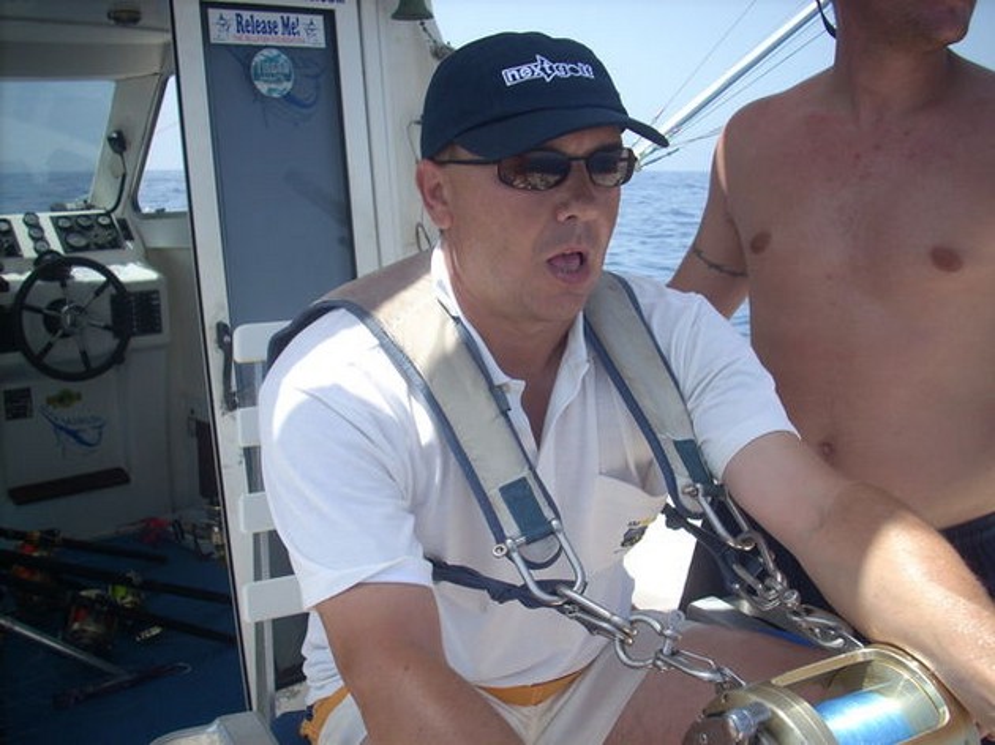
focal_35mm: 37
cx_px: 498
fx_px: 1063
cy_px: 372
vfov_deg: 38.6
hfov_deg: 50.2
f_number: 5.6
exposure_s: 1/155
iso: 64
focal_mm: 6.2
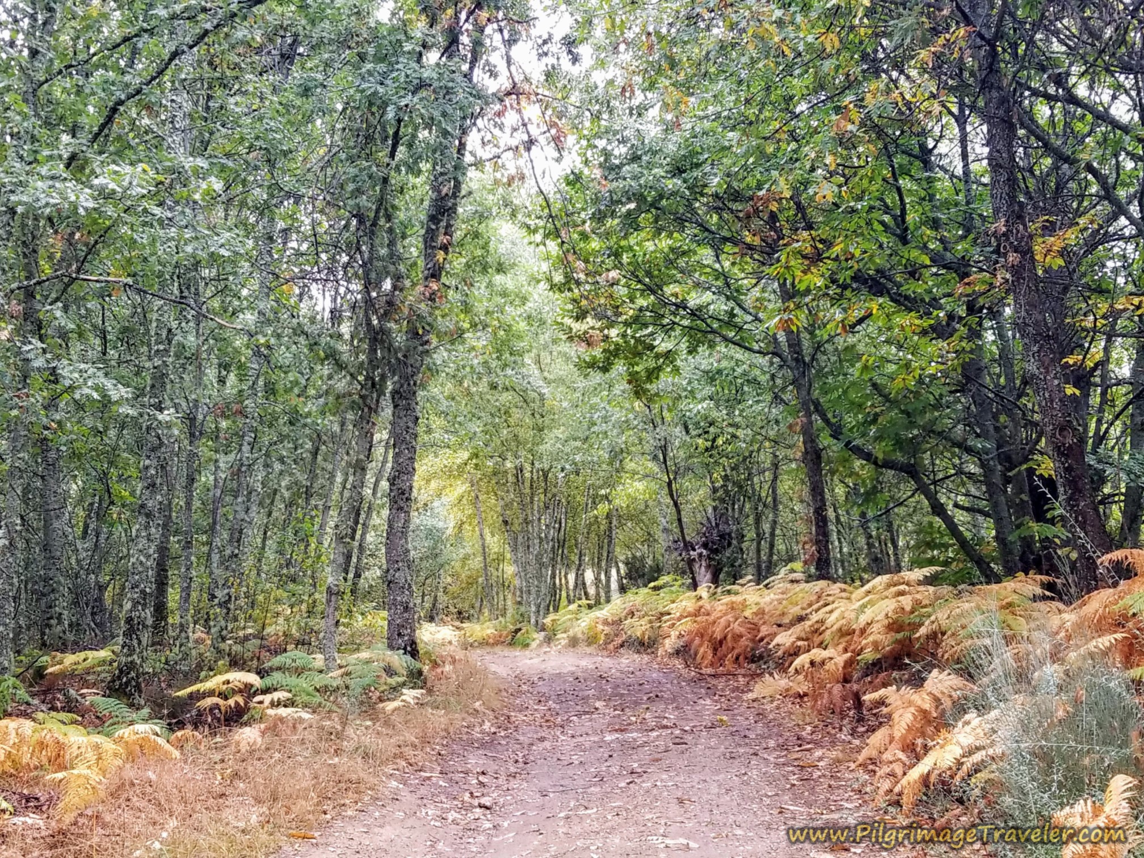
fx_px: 859
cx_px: 572
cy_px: 429
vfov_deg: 53.1
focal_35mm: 26
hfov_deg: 67.3
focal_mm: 4.3
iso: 160
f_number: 1.7
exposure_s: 1/48
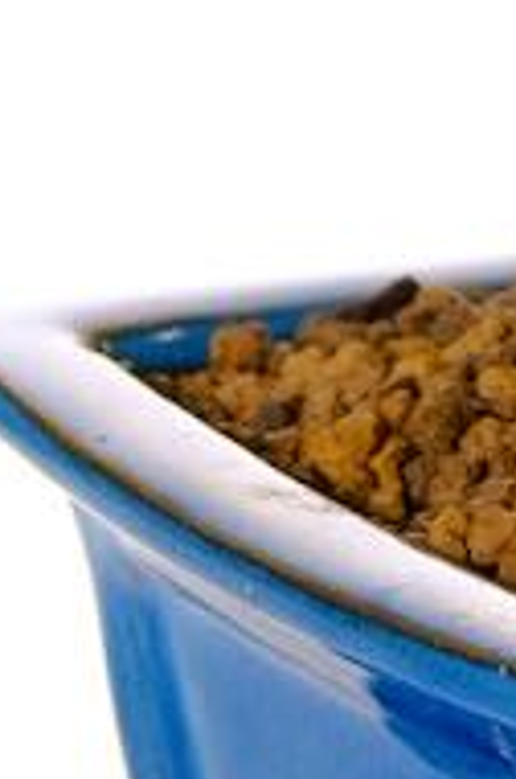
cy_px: -959
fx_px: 18794
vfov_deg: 2.4
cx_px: 1364
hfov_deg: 1.6
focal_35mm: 871
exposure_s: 1/6
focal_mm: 86
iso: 200
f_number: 6.4
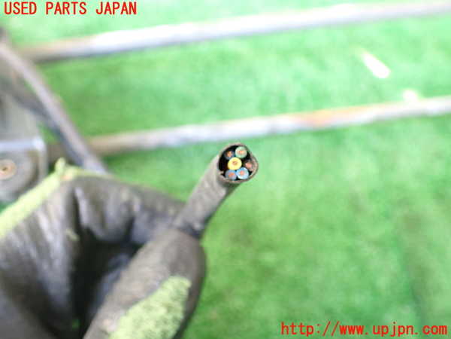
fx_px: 391
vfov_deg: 46.8
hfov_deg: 60.0
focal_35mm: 30
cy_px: 170
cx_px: 226
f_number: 2.3
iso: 800
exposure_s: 1/60
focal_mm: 5.4
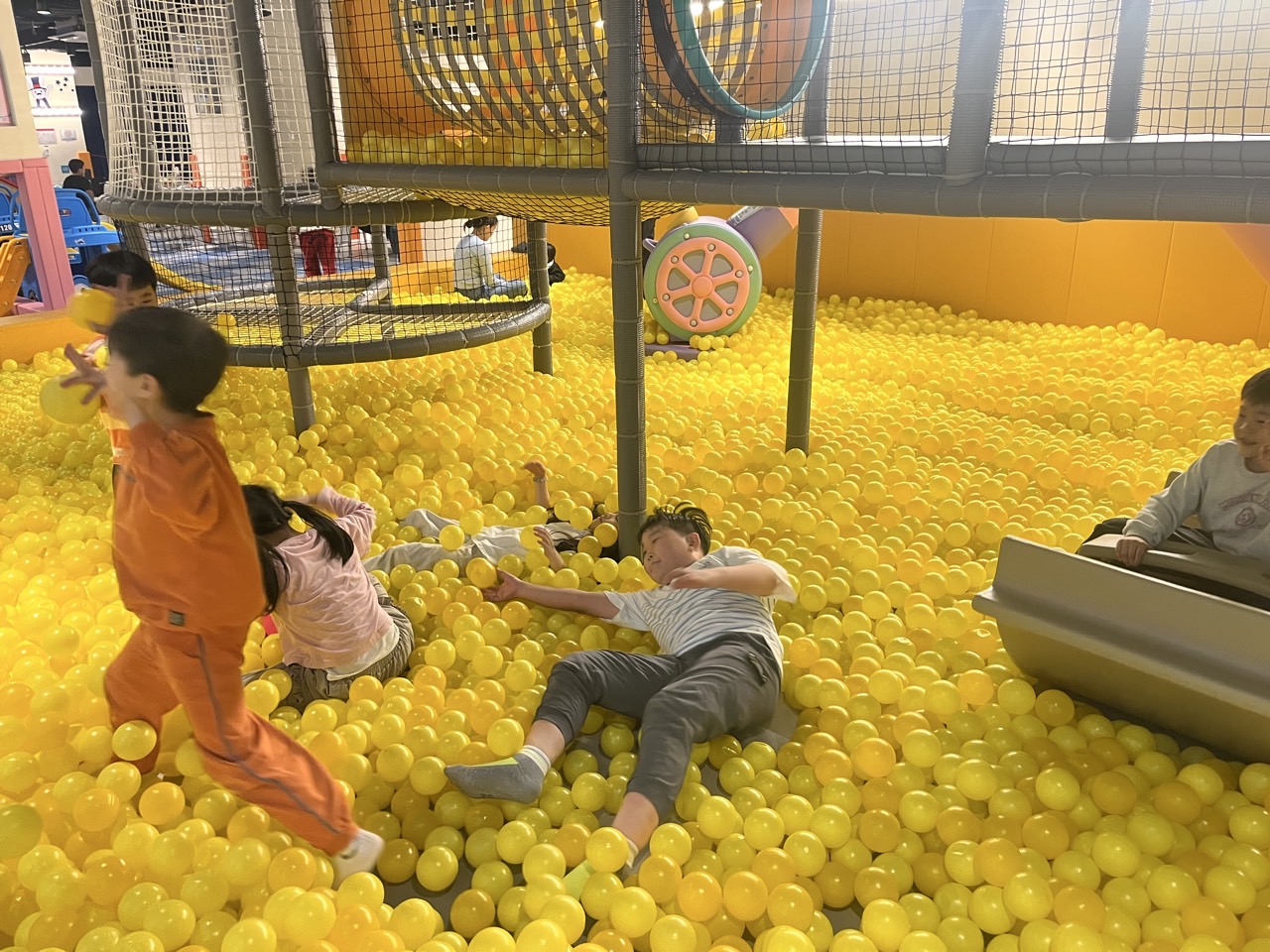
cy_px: 476
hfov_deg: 67.3
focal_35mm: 26
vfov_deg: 53.1
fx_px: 954
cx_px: 635
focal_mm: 5.1
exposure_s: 1/60
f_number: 1.6
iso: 160
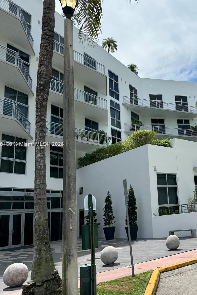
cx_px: 185
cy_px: 145
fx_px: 279
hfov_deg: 36.0
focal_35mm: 34
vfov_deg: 55.8
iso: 80
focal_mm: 6.76
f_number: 1.78
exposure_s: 1/5814
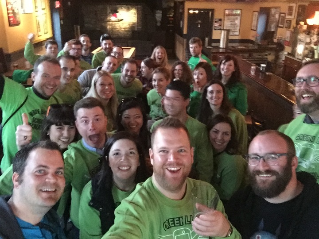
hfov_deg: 58.4
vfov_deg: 45.4
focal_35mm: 31
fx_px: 286
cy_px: 120
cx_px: 160
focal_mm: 2.65
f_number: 2.2
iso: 640
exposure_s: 1/15
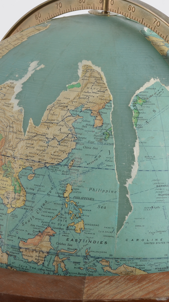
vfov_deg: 16.5
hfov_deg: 9.3
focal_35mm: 130
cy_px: 152
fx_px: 1036
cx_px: 96
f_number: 13
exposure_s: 1/125
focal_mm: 48
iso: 200
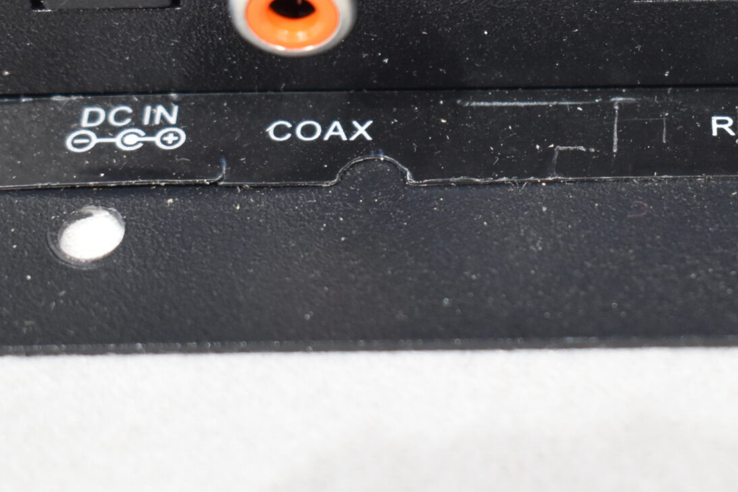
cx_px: 528
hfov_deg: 17.1
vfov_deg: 11.5
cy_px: 93
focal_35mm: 119
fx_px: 2440
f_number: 4.5
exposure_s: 1/60
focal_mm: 34
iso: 1000
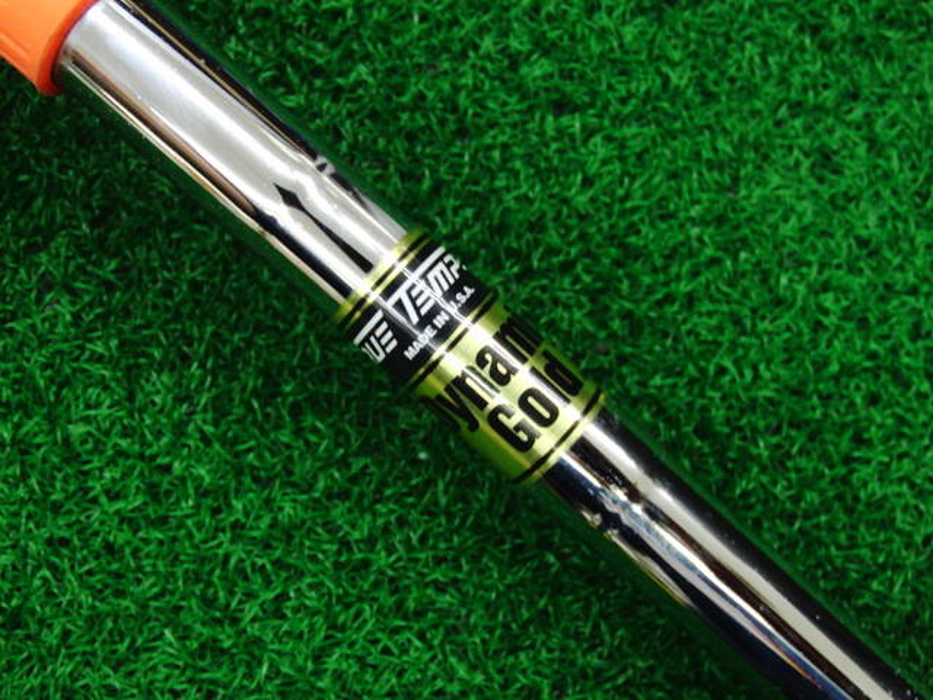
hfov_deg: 43.9
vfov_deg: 33.6
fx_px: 1159
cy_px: 350
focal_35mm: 43
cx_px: 466
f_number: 3.7
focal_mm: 7.54
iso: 400
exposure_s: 1/50
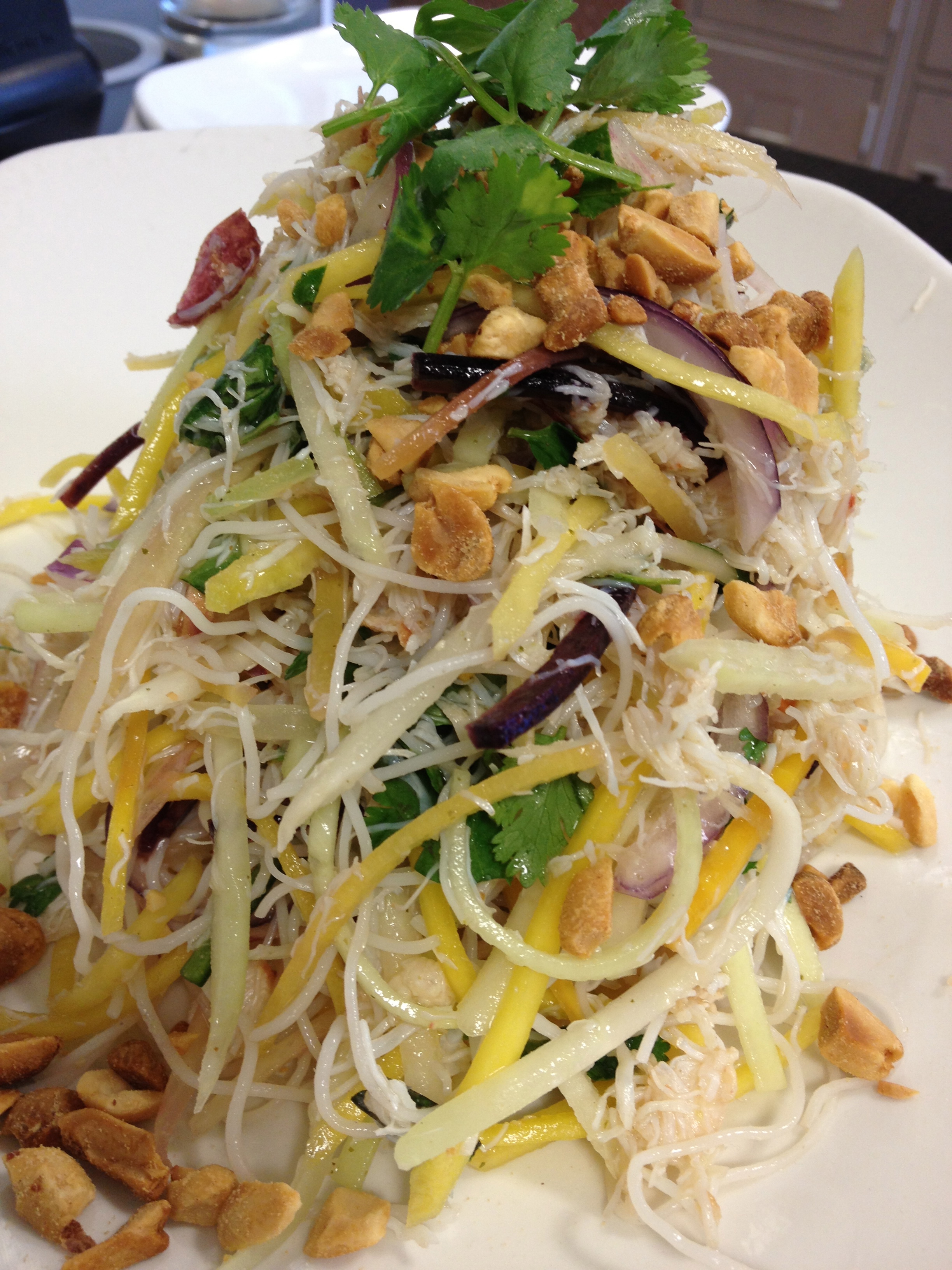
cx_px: 476
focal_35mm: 35
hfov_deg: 40.7
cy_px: 635
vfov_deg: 52.6
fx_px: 1283
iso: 64
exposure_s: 1/20
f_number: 2.4
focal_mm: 4.28
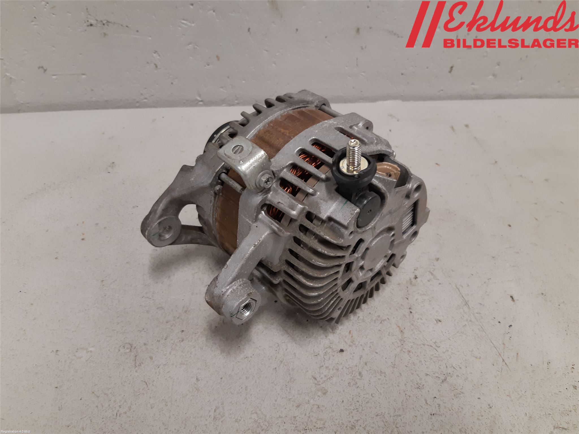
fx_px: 435
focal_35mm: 26
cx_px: 290
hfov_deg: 67.3
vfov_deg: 53.1
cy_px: 217
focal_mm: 3.93
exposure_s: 1/50
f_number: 1.7
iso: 160
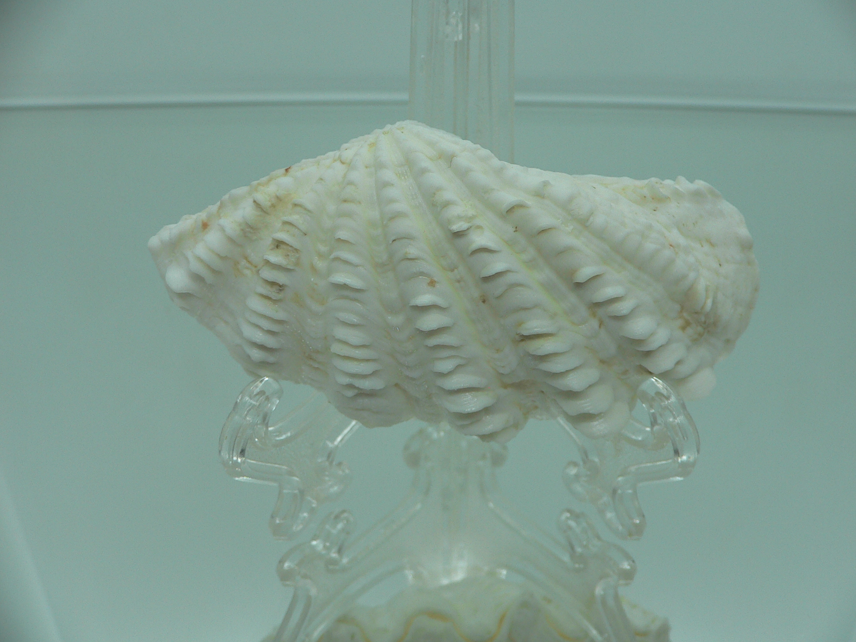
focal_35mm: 36
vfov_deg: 39.7
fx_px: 890
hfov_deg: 51.3
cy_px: 323
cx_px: 440
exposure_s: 1/80
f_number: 2.8
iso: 80
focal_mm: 4.6
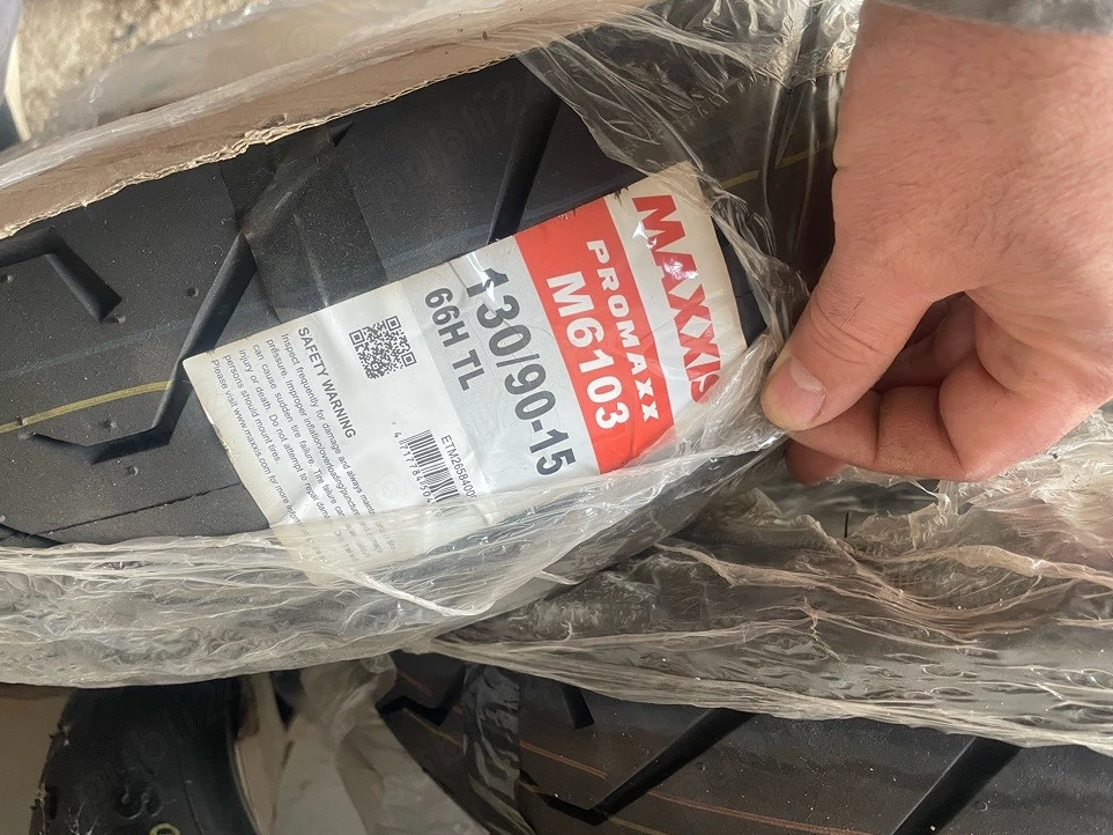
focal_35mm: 27
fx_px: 868
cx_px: 570
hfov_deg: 65.3
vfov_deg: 51.3
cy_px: 426
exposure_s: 1/78
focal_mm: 4.2
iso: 125
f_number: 1.6
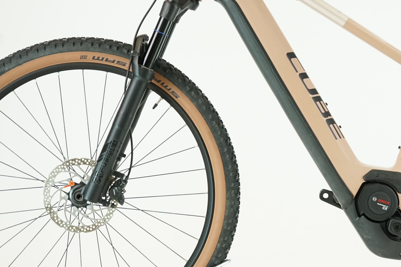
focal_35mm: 109
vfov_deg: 12.6
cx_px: 328
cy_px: 106
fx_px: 1214
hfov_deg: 18.6
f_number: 5.6
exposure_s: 1/200
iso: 2000
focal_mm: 54
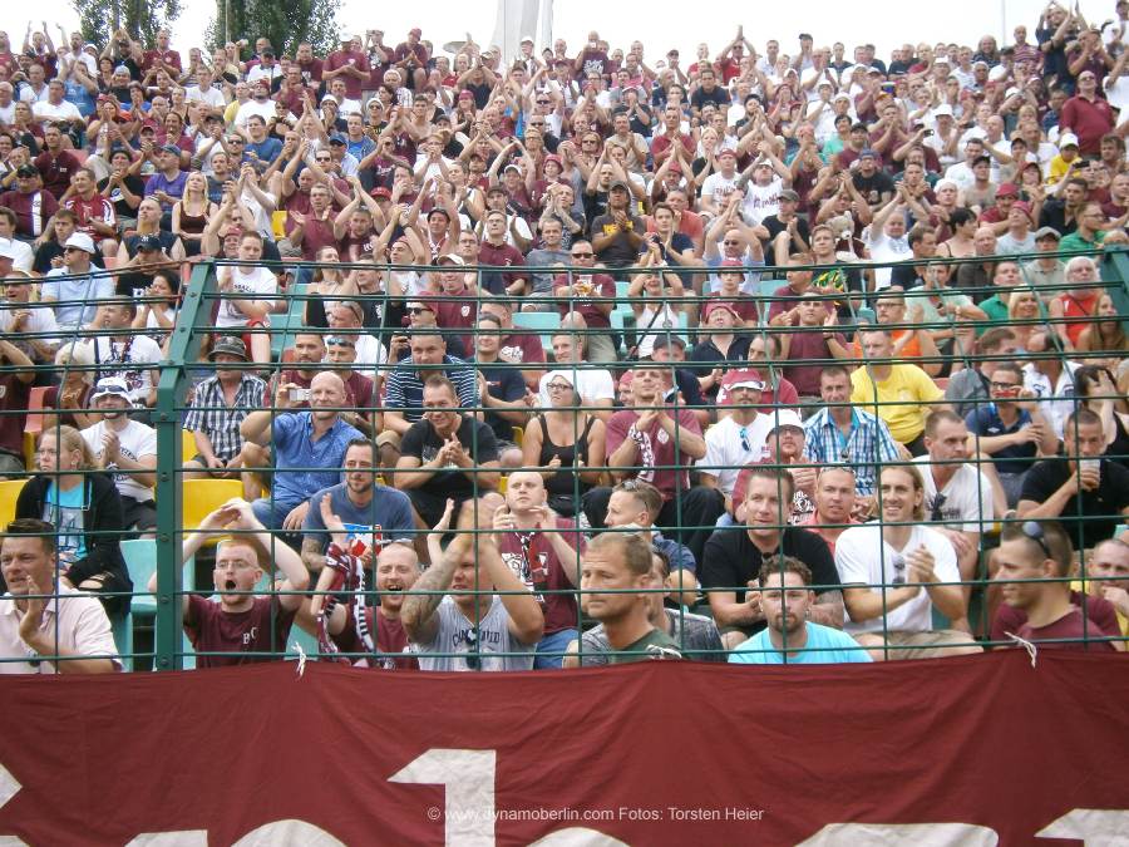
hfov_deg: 40.4
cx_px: 564
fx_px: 1533
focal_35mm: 47
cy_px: 424
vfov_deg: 30.9
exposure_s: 1/125
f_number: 3.4
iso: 80
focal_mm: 8.3
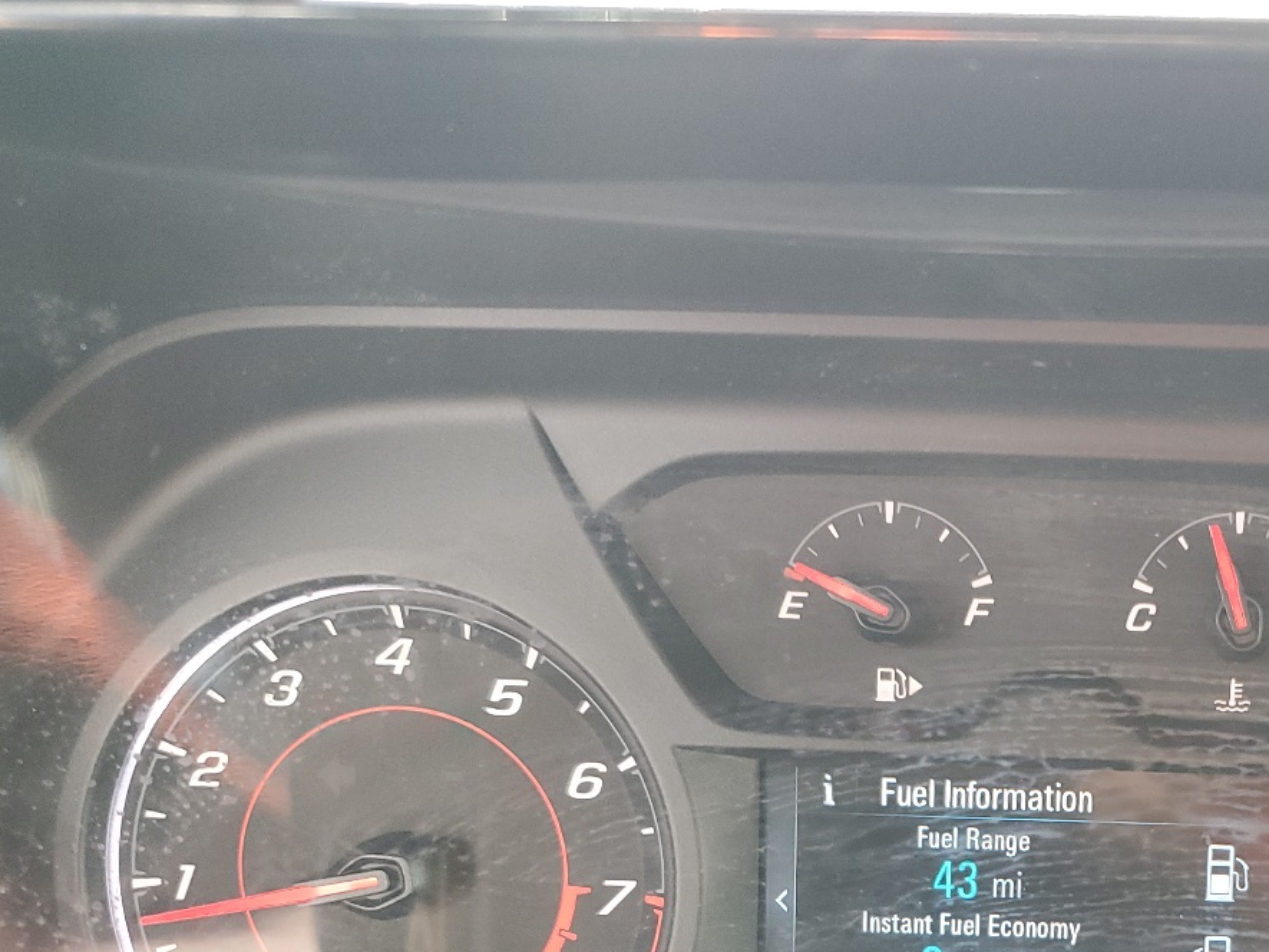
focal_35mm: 47
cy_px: 786
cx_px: 1042
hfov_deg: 38.7
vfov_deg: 30.0
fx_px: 1723
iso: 80
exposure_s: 1/60.2
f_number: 1.5
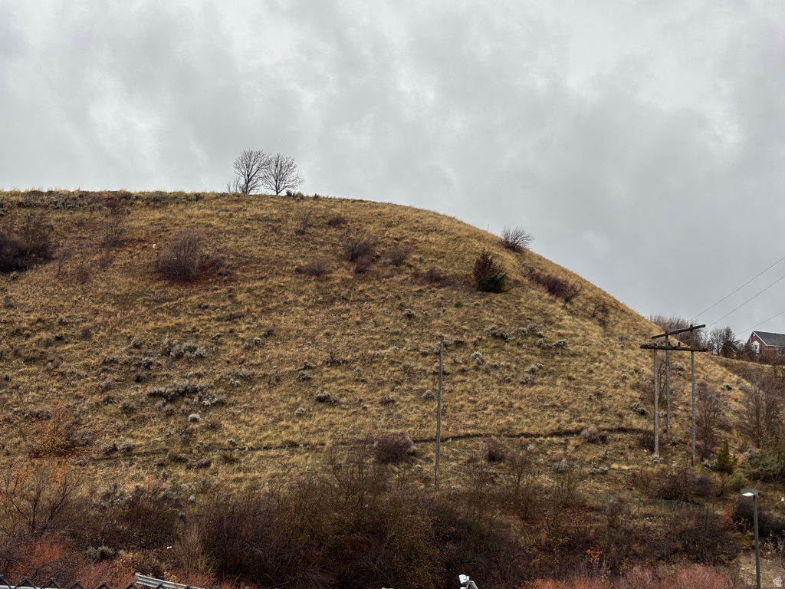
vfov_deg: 28.0
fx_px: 1179
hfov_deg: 36.8
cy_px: 294
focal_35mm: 52
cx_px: 392
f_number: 1.6
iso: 50
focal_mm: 5.96
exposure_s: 1/117
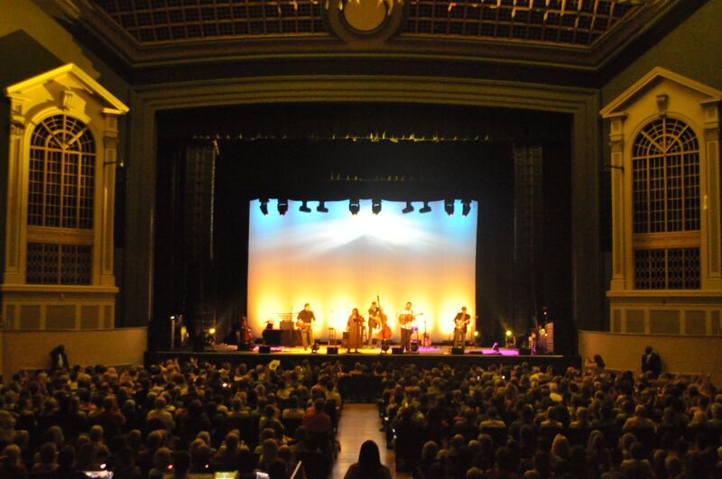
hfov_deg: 46.5
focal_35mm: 42
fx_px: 841
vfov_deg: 31.8
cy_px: 240
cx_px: 361
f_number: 3.8
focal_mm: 28
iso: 3200
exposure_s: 1/25
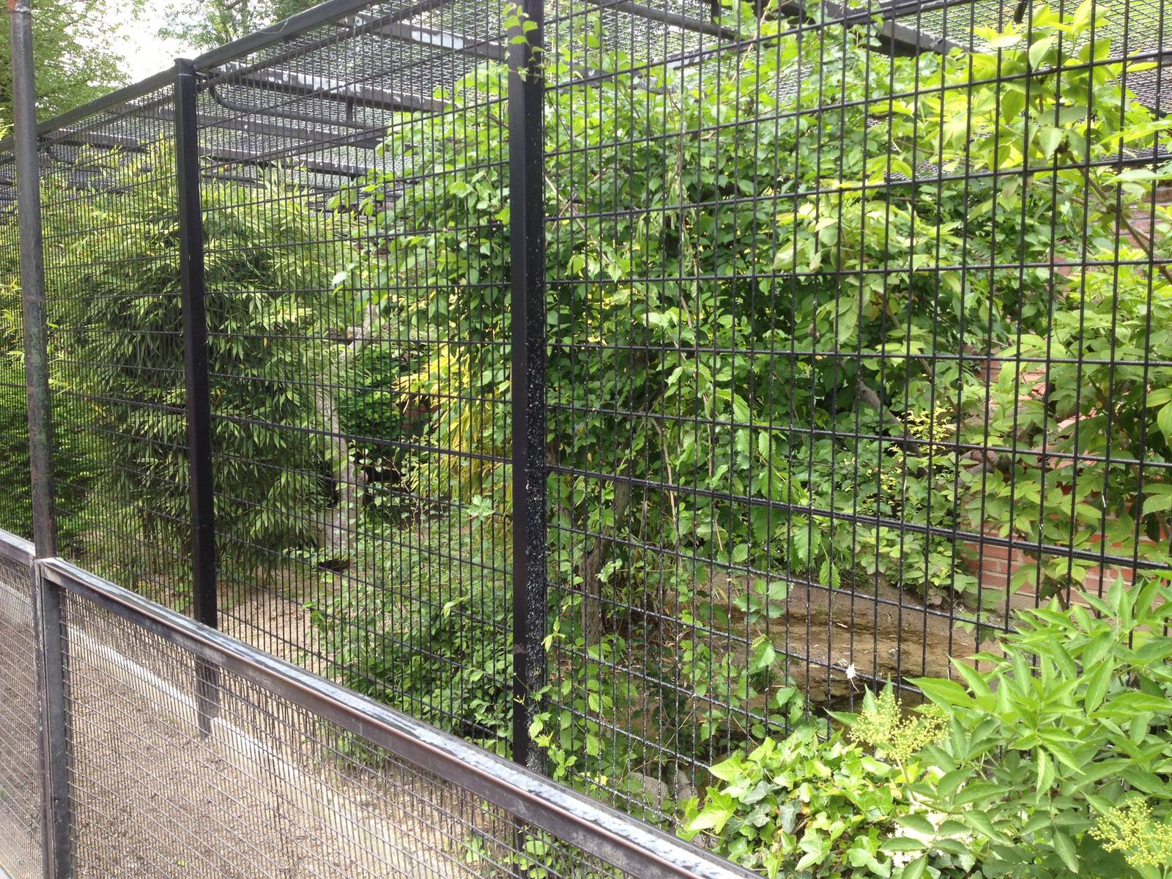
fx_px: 1185
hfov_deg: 52.6
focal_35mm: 35
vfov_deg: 40.7
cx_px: 586
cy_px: 440
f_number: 2.4
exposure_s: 1/144
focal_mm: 4.28
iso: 50
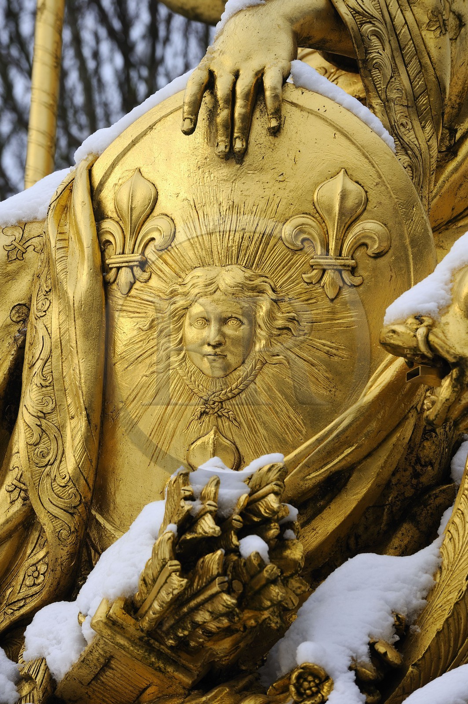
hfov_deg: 7.6
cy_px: 352
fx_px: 3516
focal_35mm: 180
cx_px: 234
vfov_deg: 11.4
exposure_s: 1/160
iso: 200
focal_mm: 180
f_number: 8
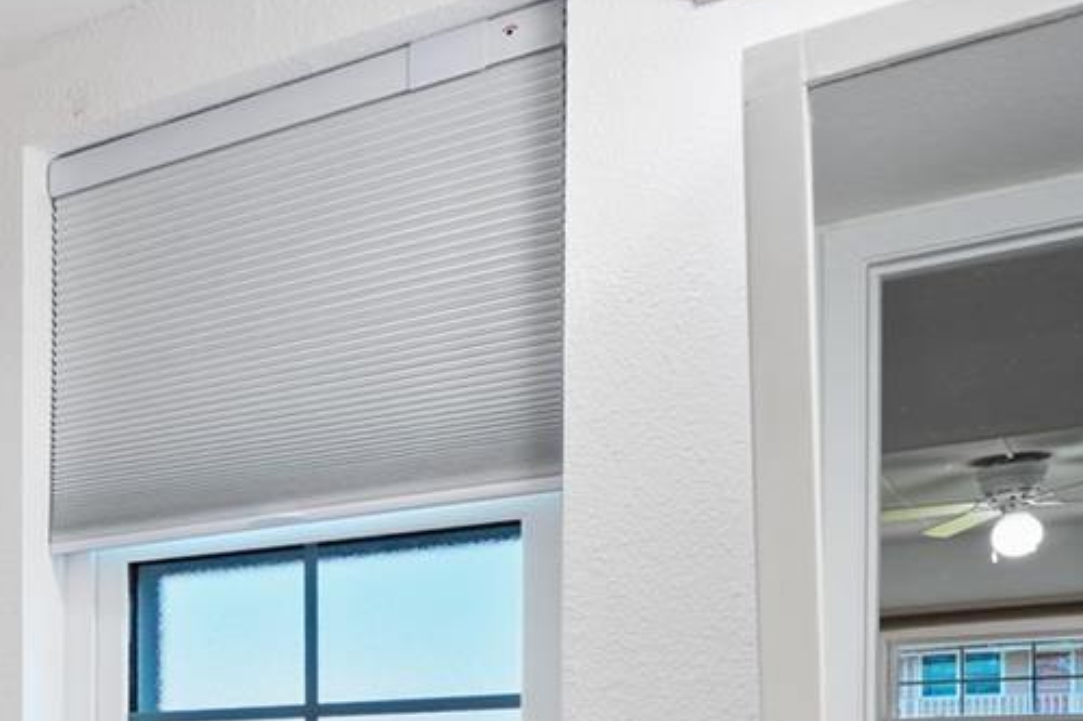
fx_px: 1443
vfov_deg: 25.4
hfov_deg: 36.6
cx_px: -17
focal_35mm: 48
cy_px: 851
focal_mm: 10
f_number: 8
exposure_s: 1/4
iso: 100
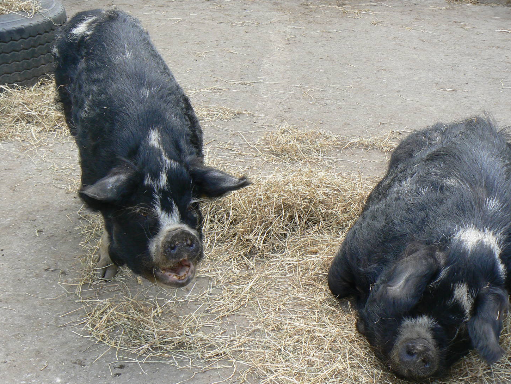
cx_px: 274
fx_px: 945
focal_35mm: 64
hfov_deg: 30.3
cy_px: 204
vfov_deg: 22.9
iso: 80
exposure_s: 1/100
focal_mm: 9.6
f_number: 4.5
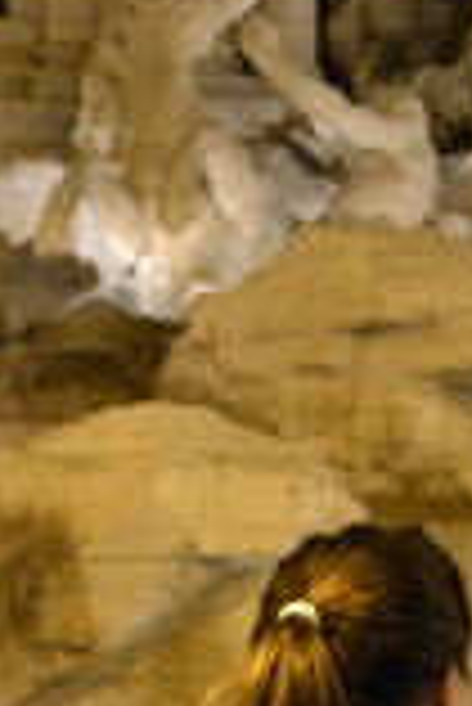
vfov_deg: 17.2
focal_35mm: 119
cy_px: 436
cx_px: 315
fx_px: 2335
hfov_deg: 11.5
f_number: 4
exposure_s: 1/30
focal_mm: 26
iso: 3200
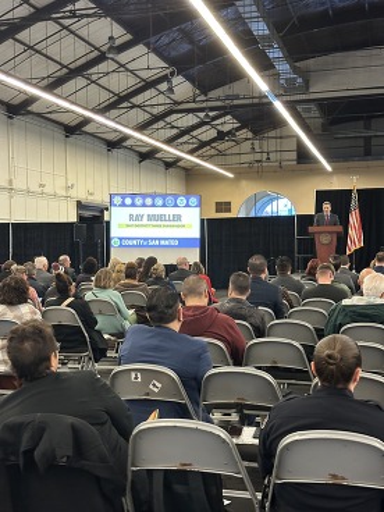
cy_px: 256
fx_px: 710
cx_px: 192
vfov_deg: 39.7
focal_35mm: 48
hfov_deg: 30.3
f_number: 1.78
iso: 250
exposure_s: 1/30
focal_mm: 6.86
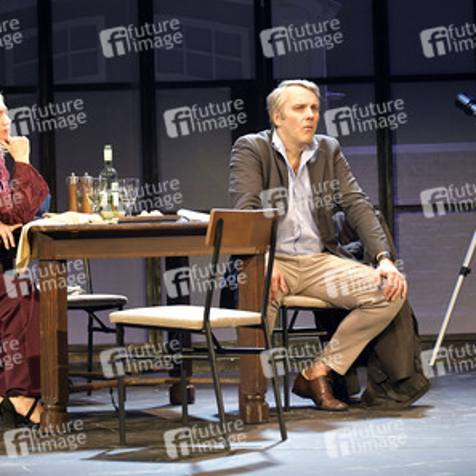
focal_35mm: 116
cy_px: 239
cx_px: 163
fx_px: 1805
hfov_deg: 15.0
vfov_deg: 15.0
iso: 3200
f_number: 5.6
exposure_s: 1/200
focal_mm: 90
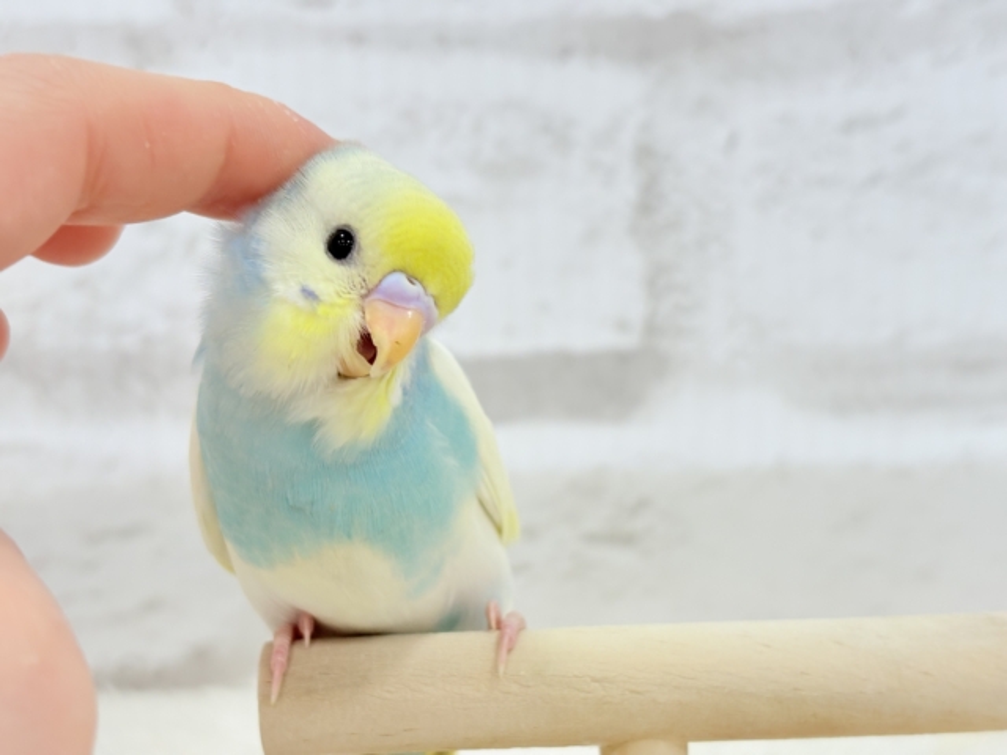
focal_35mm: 52
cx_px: 504
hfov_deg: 36.8
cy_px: 378
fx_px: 1513
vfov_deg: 28.0
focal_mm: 5.96
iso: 64
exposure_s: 1/100
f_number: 1.6
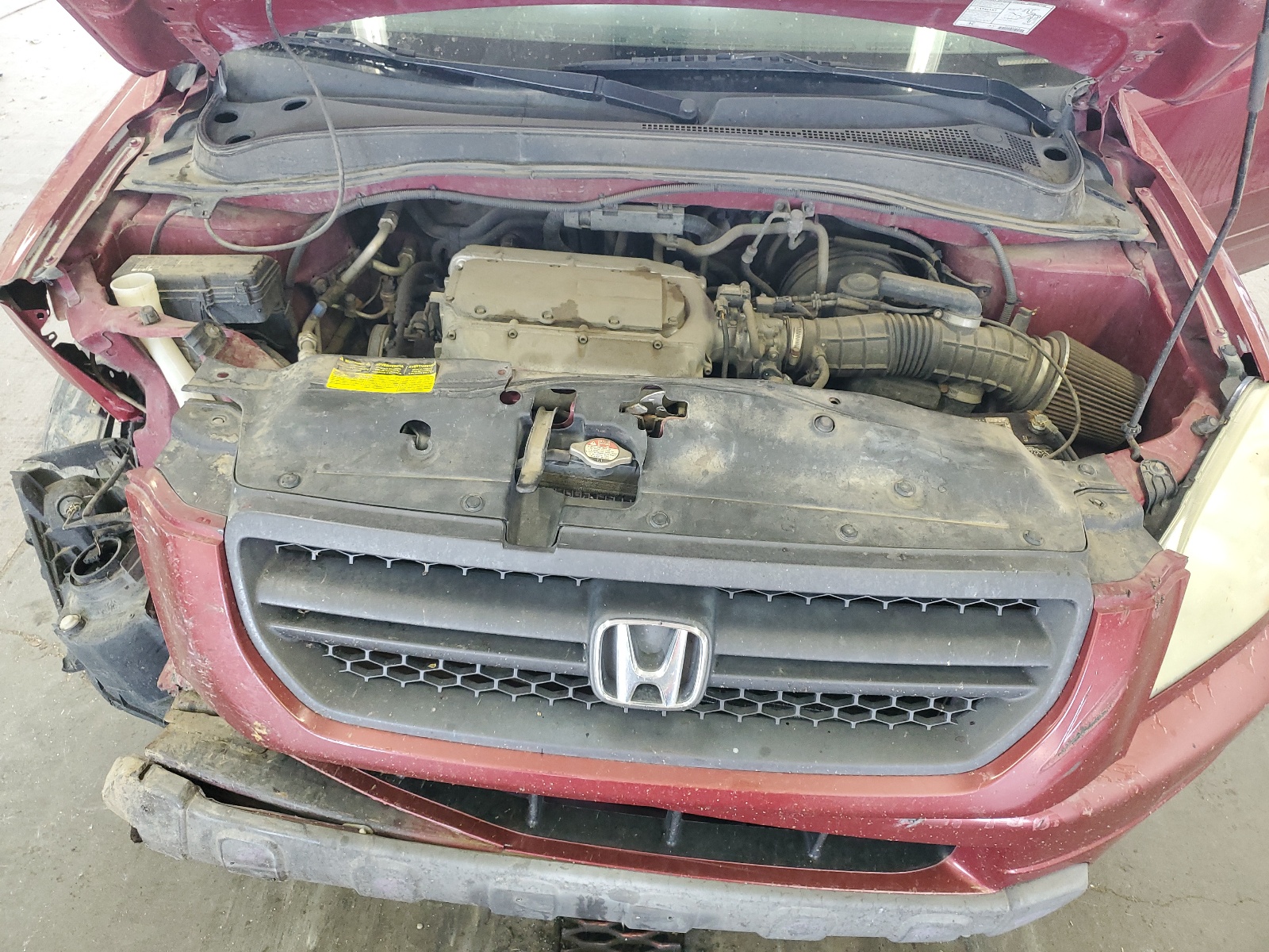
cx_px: 634
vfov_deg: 53.1
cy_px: 476
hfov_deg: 67.3
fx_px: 953
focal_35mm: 26
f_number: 1.5
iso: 149
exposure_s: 1/60.2
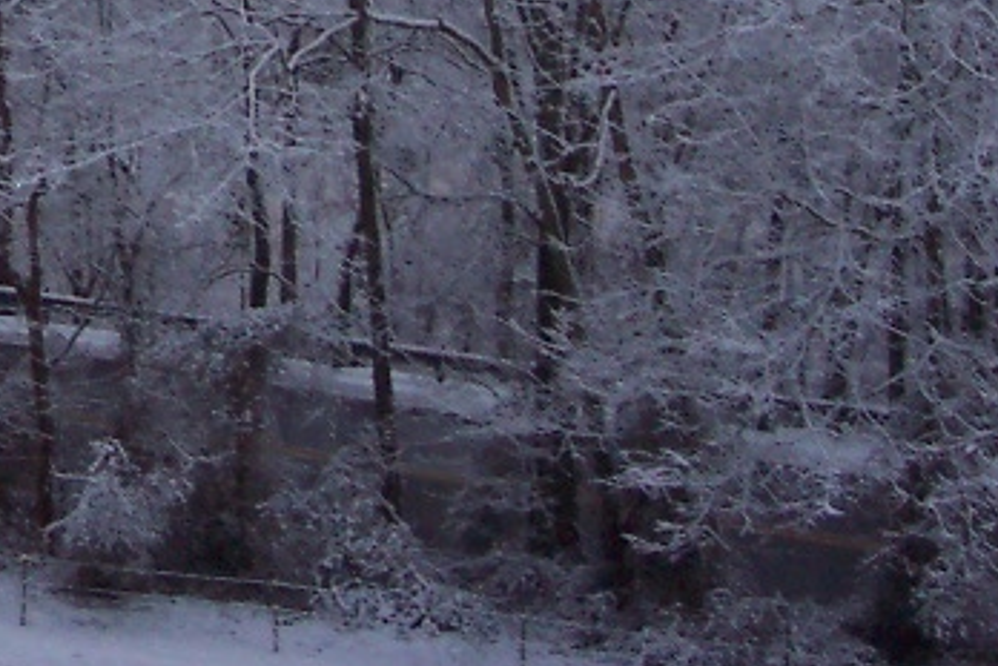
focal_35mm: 118
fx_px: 3271
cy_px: -362
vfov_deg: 11.1
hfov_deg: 16.8
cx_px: -123
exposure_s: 1/10
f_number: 2.8
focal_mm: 8
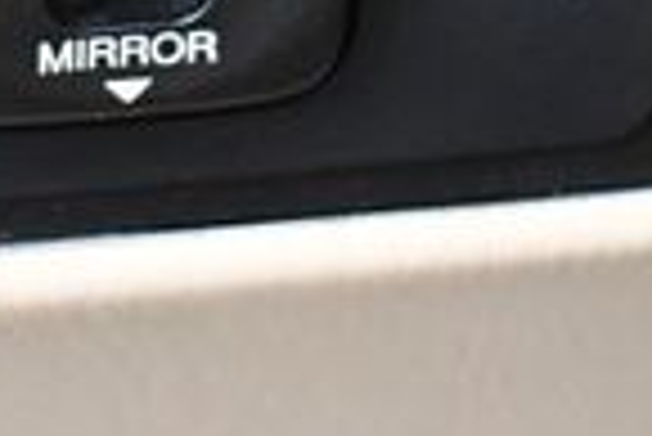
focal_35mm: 159
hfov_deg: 12.8
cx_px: 85
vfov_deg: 8.3
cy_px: -382
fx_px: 2883
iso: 5600
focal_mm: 18
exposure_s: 1/60
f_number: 3.5
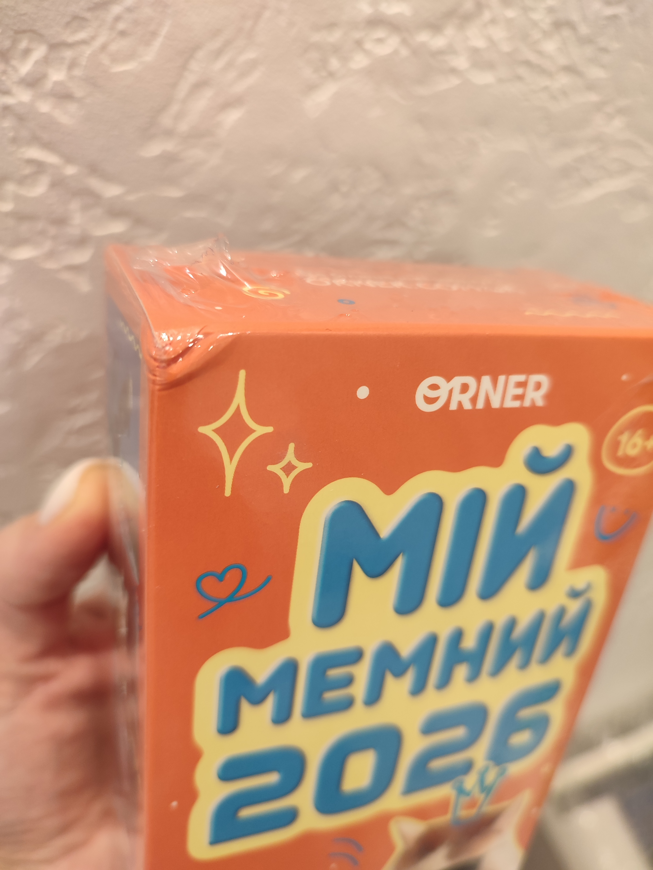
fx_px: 629
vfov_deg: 69.4
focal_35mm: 25
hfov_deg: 54.9
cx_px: 326
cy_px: 435
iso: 572
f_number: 1.9
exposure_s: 1/33
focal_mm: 6.04
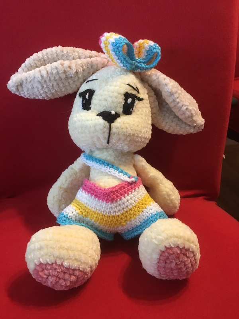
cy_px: 160
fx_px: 267
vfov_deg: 61.7
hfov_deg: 48.2
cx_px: 120
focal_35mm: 29
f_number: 2.2
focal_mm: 4.15
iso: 200
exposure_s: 1/33
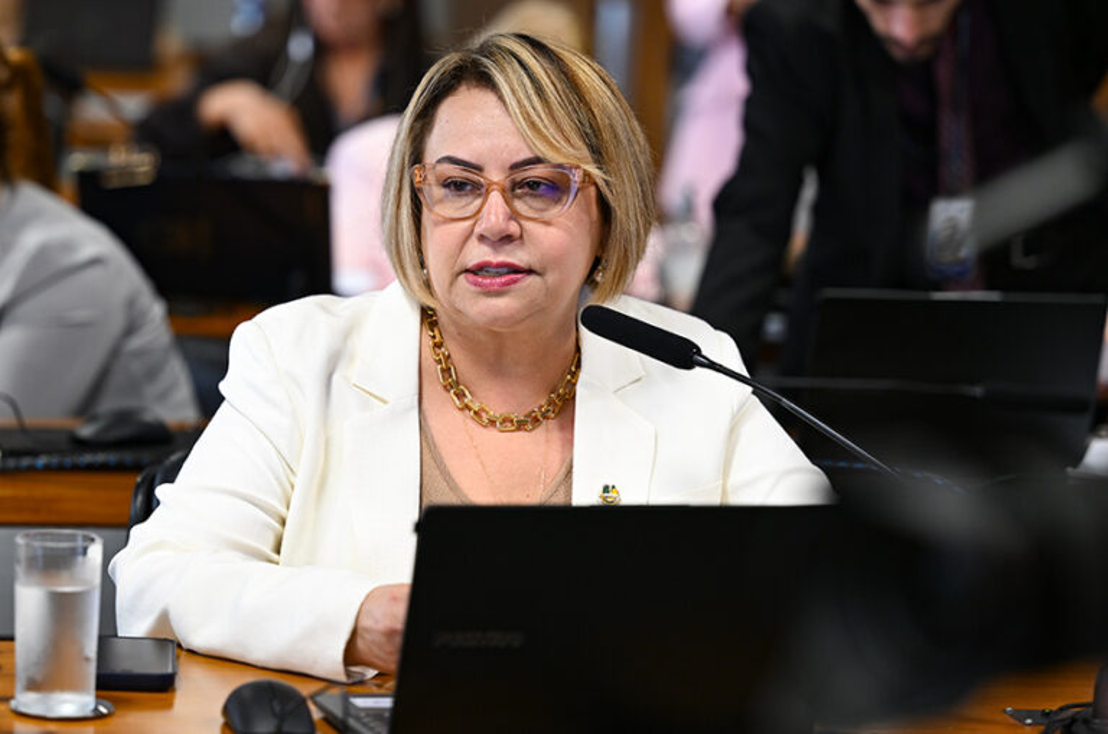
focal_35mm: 125
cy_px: 367
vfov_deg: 10.9
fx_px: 3840
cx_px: 554
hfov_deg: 16.4
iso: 400
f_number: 2.8
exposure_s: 1/60
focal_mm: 125
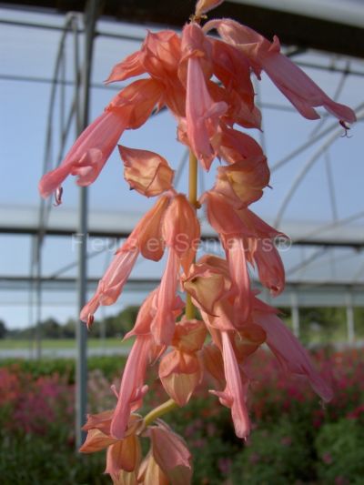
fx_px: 547
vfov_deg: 47.9
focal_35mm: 39
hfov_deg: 36.8
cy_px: 242
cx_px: 182
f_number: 4.7
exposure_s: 1/385
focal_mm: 8
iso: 100
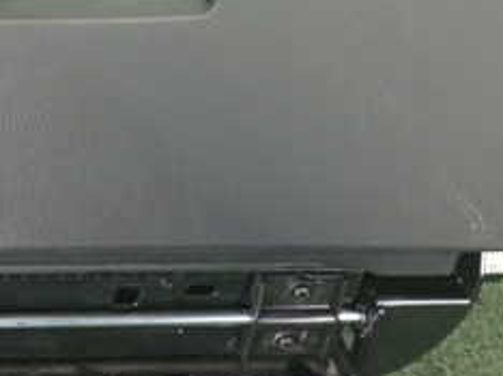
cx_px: 60
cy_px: 64
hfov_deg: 24.7
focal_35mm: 77
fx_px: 1118
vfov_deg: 18.9
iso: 640
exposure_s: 1/30
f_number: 2.3
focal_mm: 5.4
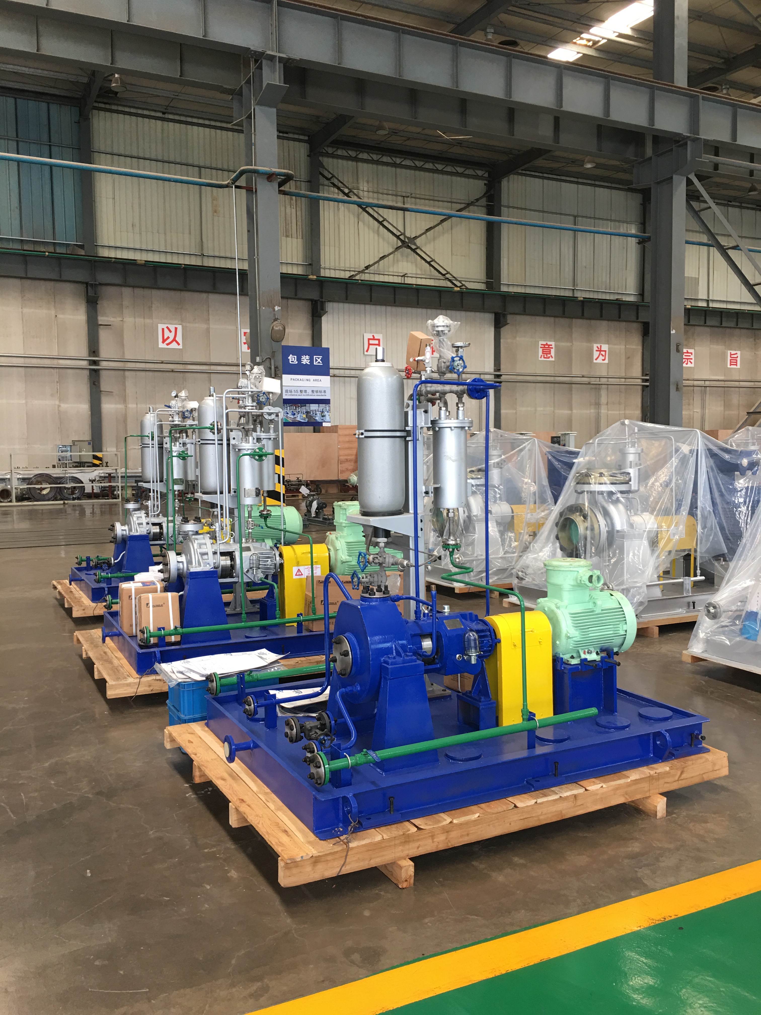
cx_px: 380
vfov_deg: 61.7
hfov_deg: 48.2
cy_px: 508
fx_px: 850
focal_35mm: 29
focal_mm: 4.15
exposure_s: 1/17
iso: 32
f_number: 2.2
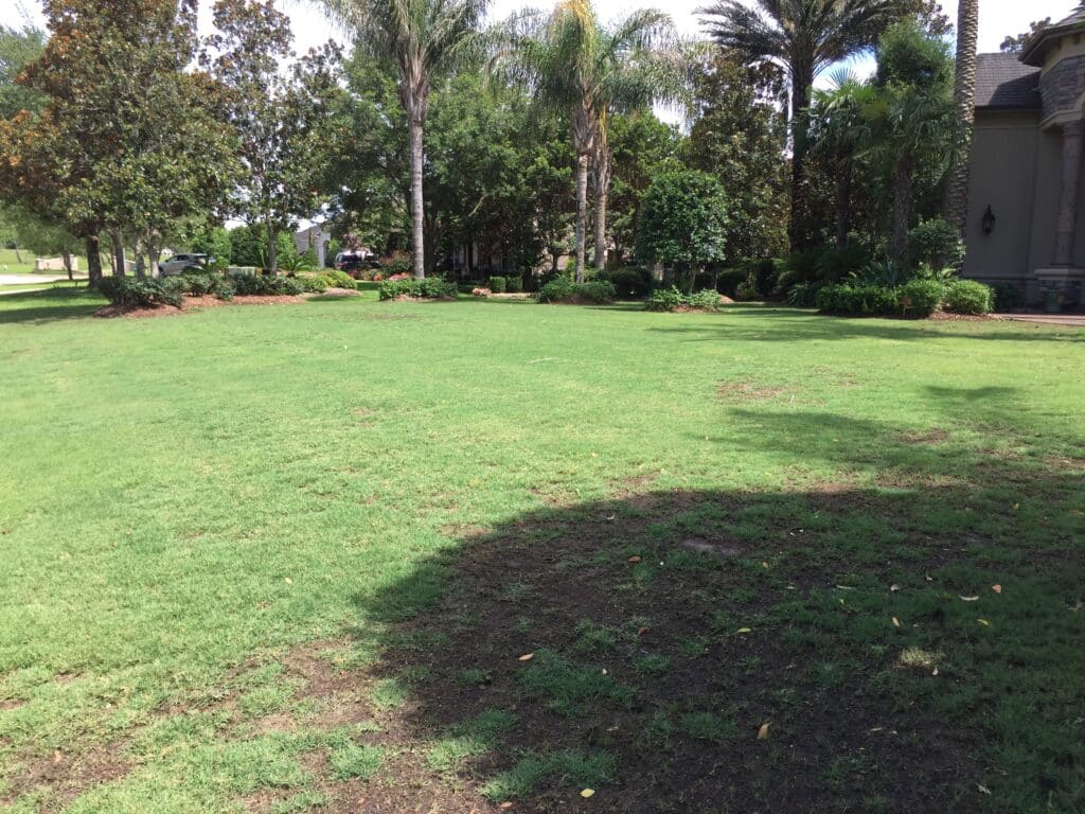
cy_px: 407
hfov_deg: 61.7
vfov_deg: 48.2
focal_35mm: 29
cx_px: 542
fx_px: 909
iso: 32
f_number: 2.2
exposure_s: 1/565
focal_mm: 4.15
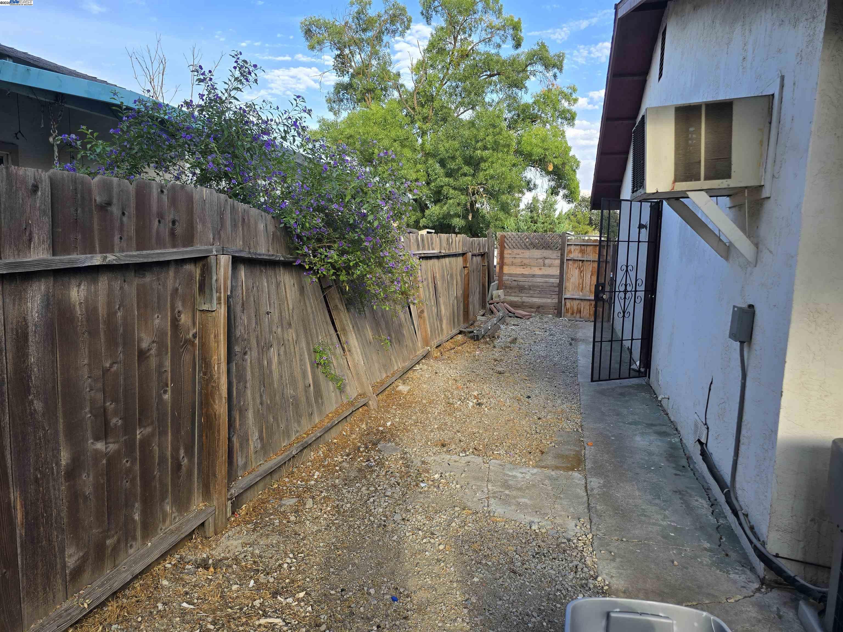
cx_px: 422
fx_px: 560
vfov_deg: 58.9
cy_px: 316
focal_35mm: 23
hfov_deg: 73.9
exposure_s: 1/241
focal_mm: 6.3
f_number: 1.7
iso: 12
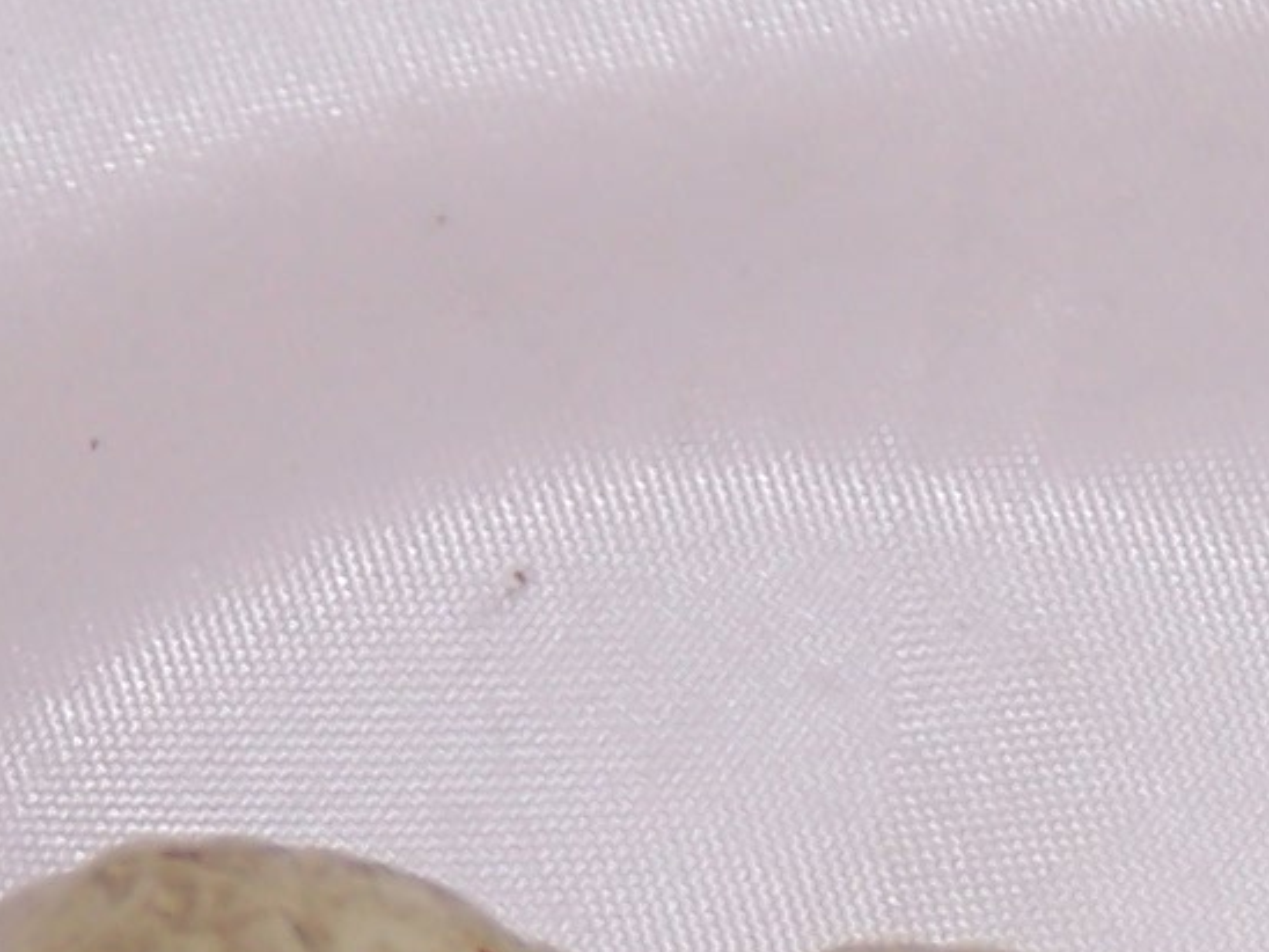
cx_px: 1061
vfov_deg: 5.1
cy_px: 1052
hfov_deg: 6.8
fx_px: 10631
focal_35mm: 290
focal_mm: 11.5
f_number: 3.2
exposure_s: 1/60
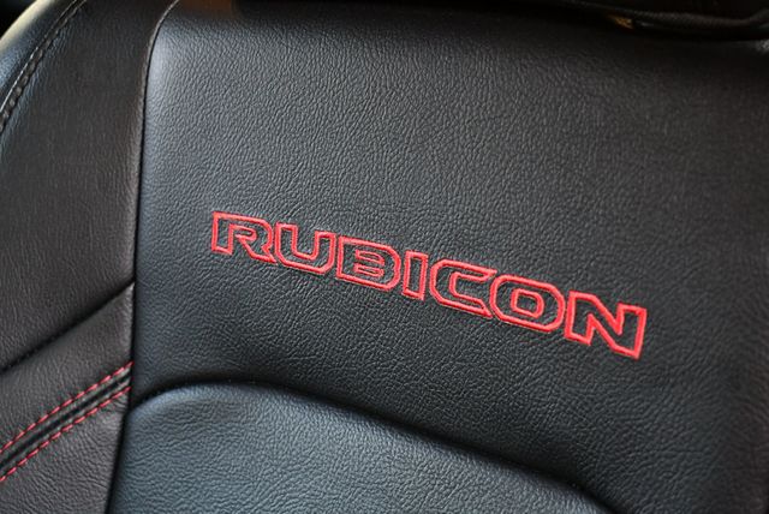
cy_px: 257
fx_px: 1283
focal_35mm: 60
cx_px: 384
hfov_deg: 33.4
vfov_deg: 22.7
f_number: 4.2
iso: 1100
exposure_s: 1/125
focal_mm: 30
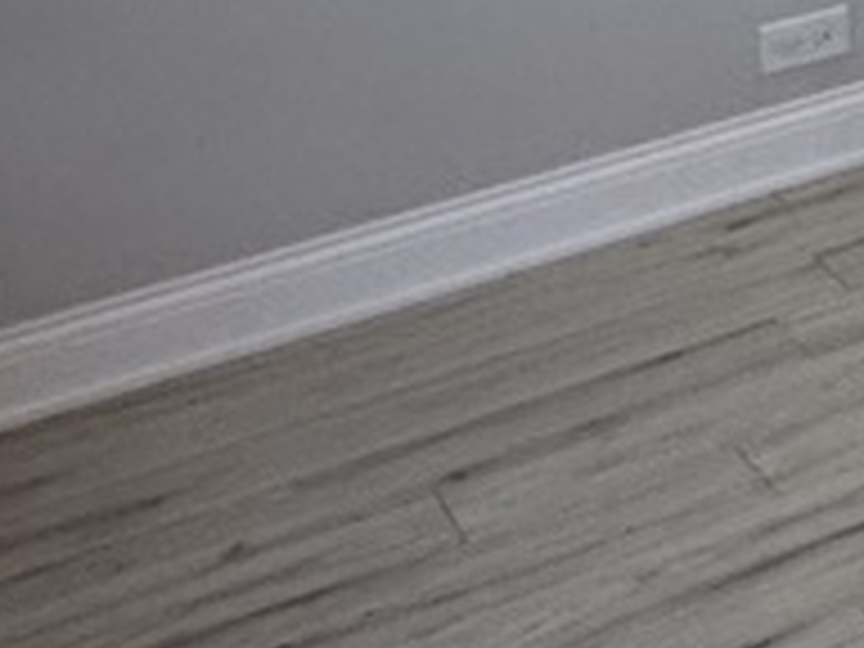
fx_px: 2621
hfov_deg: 11.2
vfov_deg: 11.9
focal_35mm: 105
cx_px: 2606
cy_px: -819
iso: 200
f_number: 2.2
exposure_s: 1/120
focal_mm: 2.22
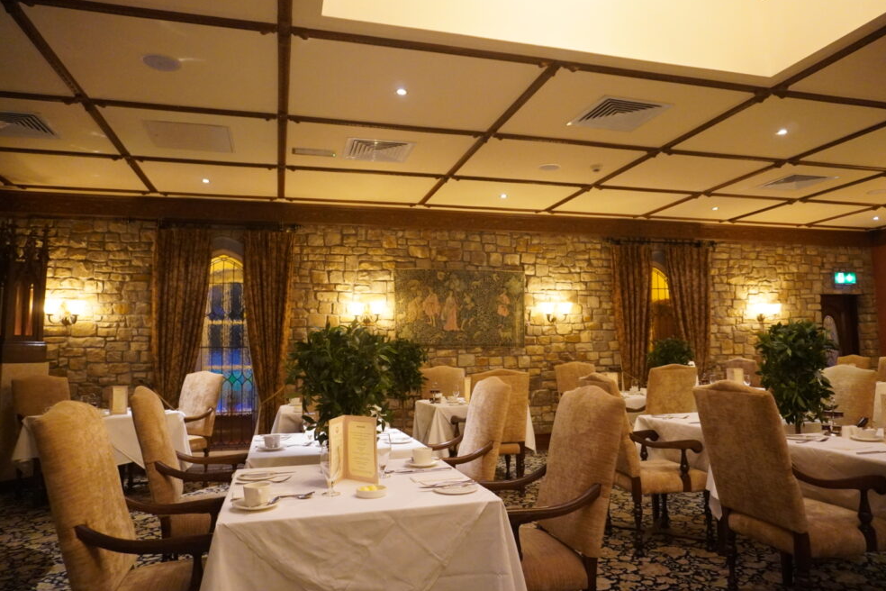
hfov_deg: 71.5
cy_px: 296
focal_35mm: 25
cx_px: 460
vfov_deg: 51.3
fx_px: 615
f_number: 3.5
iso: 5000
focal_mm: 16
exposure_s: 1/160
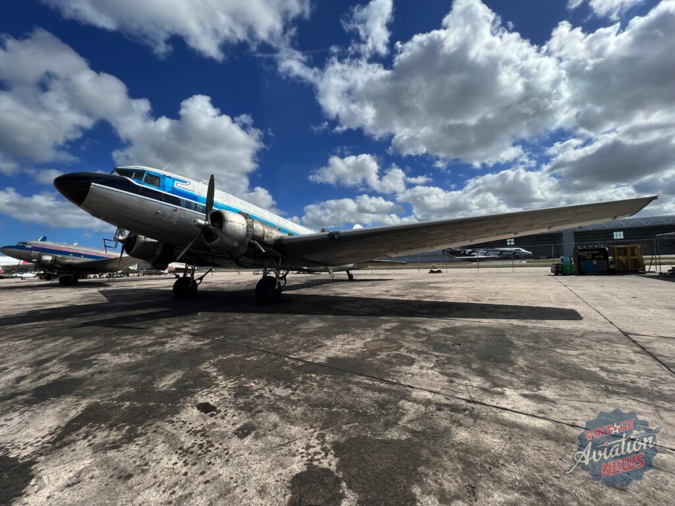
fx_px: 253
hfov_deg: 106.2
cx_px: 338
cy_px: 253
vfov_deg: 89.9
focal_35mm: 13
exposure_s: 1/2801
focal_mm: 1.57
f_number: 1.8
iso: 32
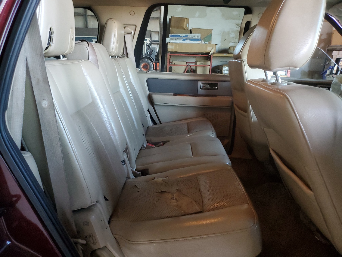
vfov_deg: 53.1
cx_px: 171
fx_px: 257
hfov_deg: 67.3
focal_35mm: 26
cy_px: 128
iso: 328
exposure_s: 1/60.2
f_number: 1.5
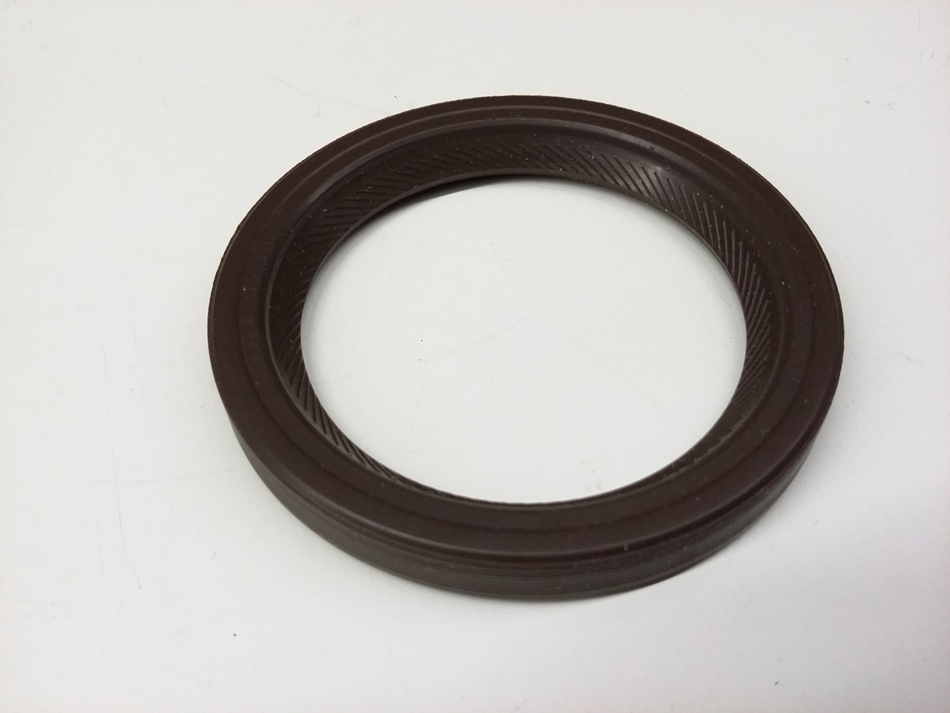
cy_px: 356
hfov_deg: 56.8
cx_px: 475
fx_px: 878
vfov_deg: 44.2
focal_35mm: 32
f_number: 2.4
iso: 160
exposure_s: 1/15
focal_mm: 3.4
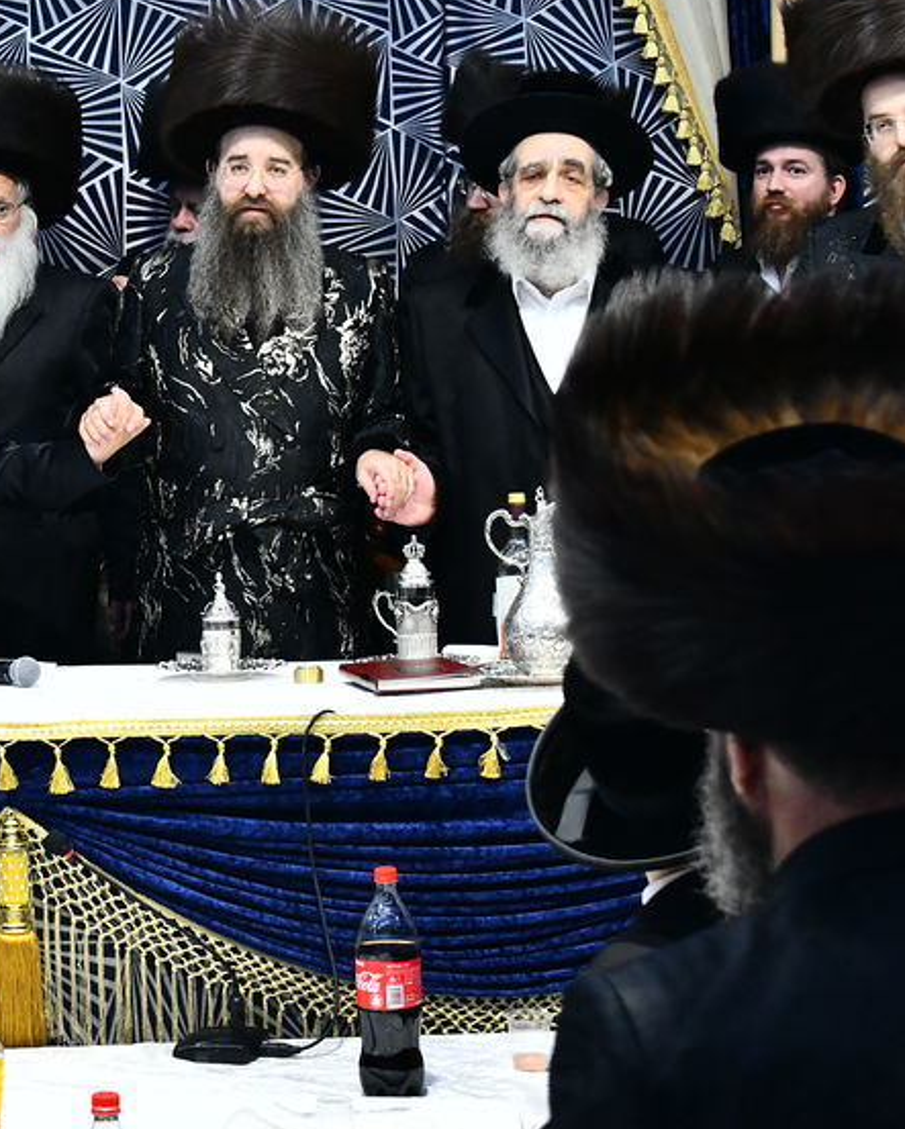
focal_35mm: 114
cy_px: 236
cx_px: 63
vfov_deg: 16.7
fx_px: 3814
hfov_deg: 13.4
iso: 1600
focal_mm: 48
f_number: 5.6
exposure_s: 1/160
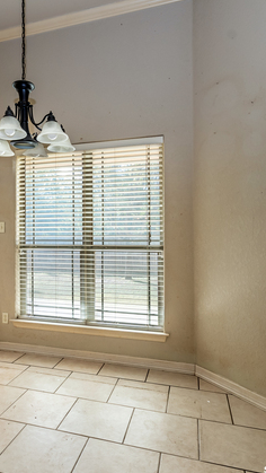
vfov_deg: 76.3
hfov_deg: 46.9
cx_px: 87
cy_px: 235
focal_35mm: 24
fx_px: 301
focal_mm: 10
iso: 250
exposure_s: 1/50
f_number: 8
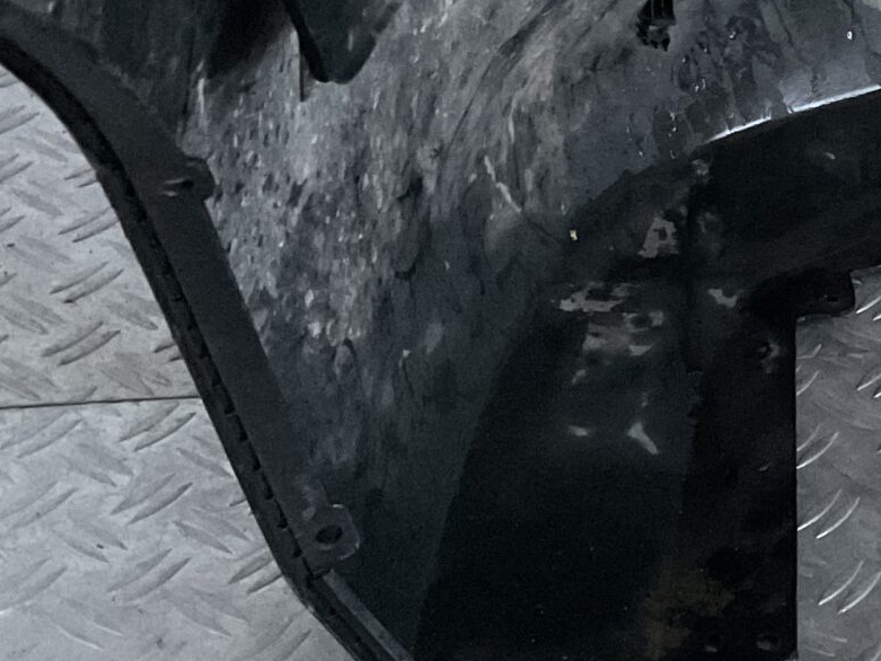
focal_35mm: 95
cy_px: 96
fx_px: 2418
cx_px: 1040
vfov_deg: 15.4
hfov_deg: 19.5
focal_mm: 3
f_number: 1.8
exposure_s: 1/30
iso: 500
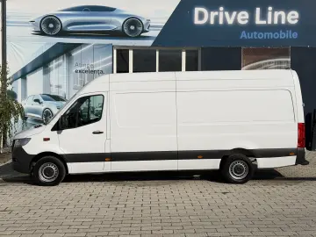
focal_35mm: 48
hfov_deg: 39.7
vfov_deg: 30.3
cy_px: 118
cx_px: 158
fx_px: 438
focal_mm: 6.76
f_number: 1.78
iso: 80
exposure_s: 1/20408
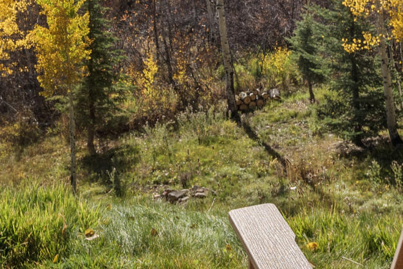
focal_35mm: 91
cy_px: -170
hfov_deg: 22.3
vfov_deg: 13.8
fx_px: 1019
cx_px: 152
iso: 160
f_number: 7.1
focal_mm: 19
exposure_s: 1/100
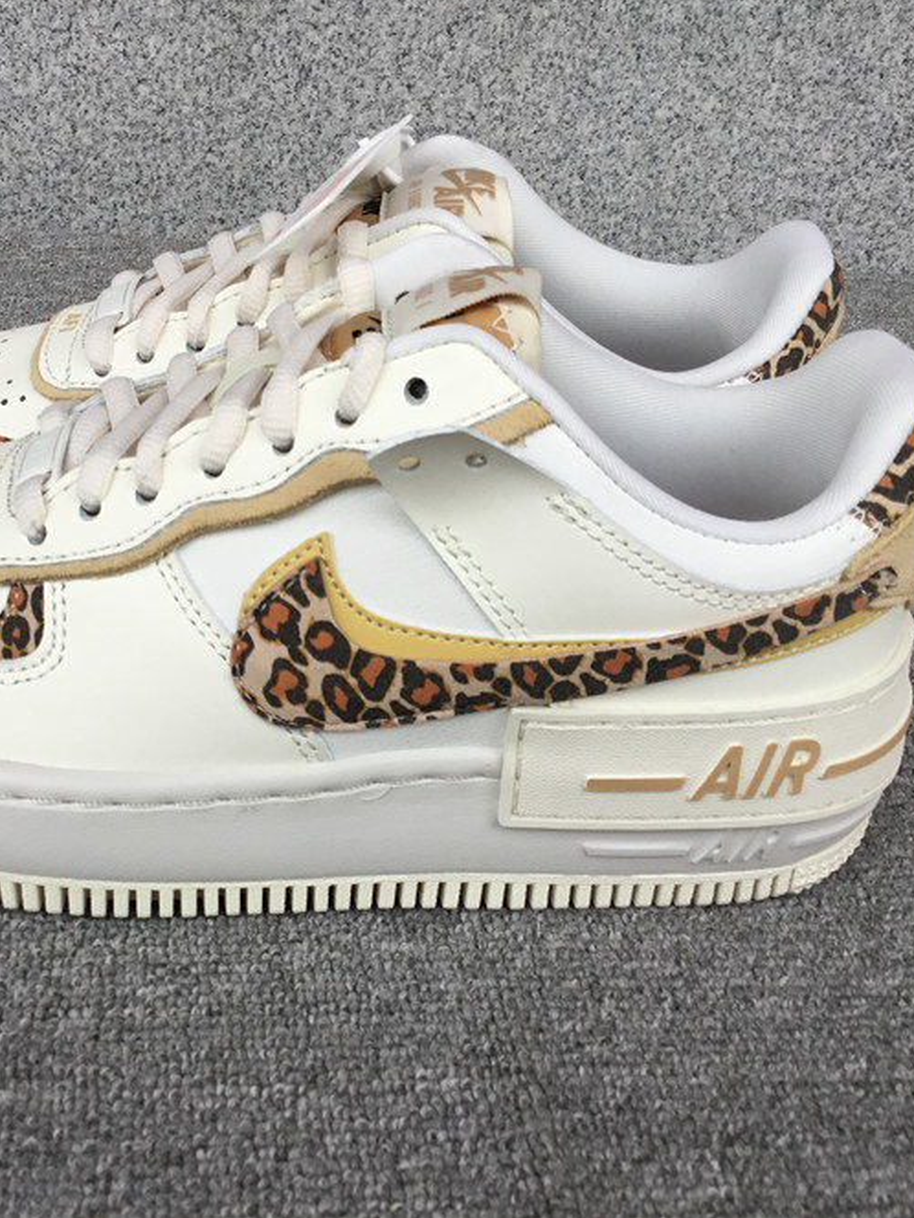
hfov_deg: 34.2
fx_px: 1479
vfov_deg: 44.8
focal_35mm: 42
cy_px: 601
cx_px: 354
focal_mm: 3.3
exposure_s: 1/130
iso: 25
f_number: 2.4
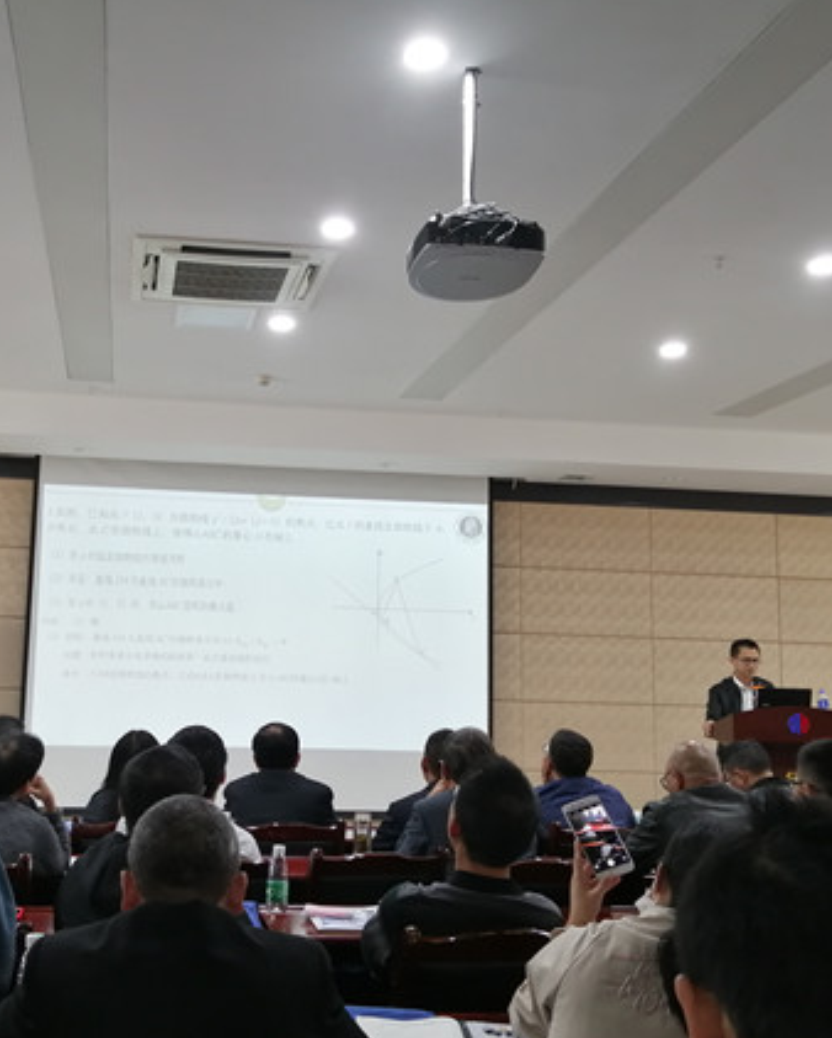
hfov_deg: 40.7
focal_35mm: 36
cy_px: 517
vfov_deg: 50.3
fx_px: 1107
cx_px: 287
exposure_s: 1/33.3
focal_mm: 3.64
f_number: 1.8
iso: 100
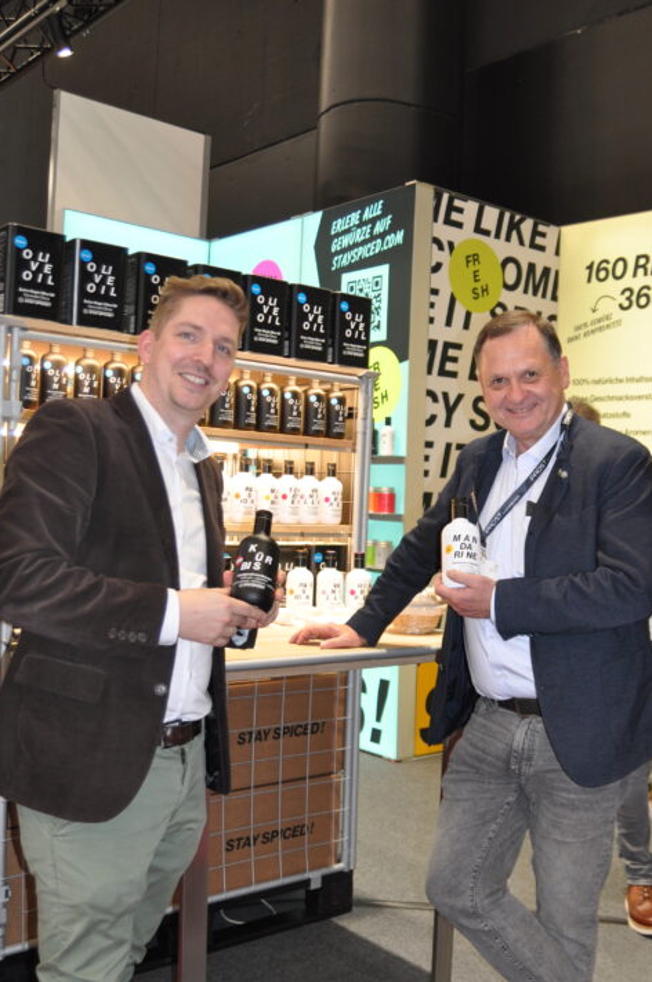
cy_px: 519
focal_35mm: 37
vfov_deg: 52.3
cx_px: 453
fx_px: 1000
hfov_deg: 35.6
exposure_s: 1/125
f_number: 2.8
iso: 450
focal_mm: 17
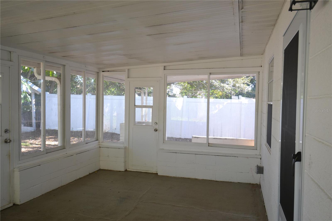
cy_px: 110
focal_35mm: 26
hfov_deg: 70.4
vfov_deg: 50.4
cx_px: 166
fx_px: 235
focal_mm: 17
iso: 400
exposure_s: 1/100
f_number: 5.6
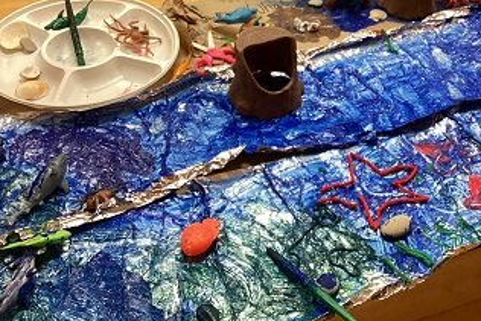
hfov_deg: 38.6
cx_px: 307
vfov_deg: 26.3
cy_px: 100
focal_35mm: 51
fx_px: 682
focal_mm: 3.3
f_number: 2.4
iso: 125
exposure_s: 1/50
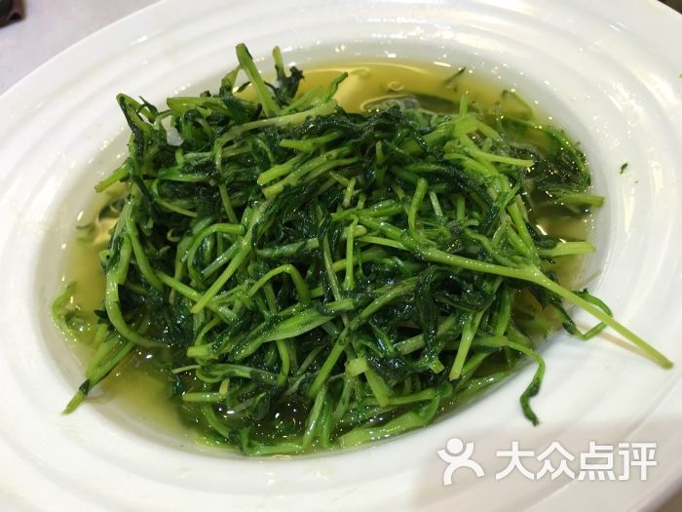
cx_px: 341
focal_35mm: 29
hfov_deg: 61.7
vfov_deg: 48.2
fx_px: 571
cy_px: 256
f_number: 2.2
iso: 64
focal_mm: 4.15
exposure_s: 1/17
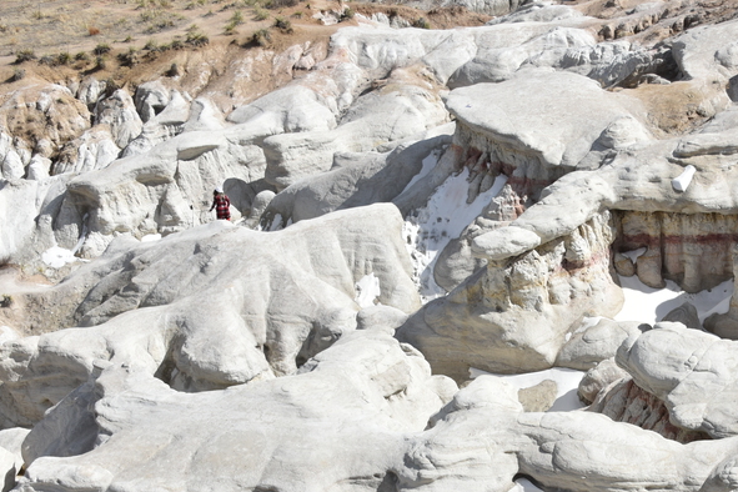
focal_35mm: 78
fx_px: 1599
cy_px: 473
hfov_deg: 25.4
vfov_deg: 17.2
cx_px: 614
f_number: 9
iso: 100
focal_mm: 36
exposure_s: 1/320
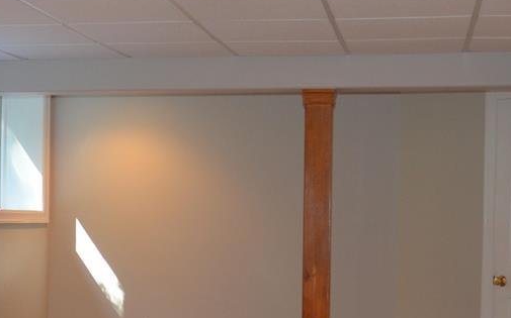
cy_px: 268
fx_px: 1100
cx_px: 183
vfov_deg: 16.3
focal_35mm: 79
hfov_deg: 26.1
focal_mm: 24
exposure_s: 1/60
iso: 1000
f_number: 4
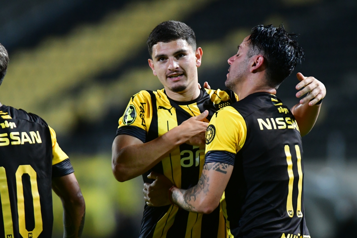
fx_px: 4463
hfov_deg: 4.6
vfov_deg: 3.1
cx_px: 178
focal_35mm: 450
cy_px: 119
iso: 4500
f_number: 2.8
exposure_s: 1/640
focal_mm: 300
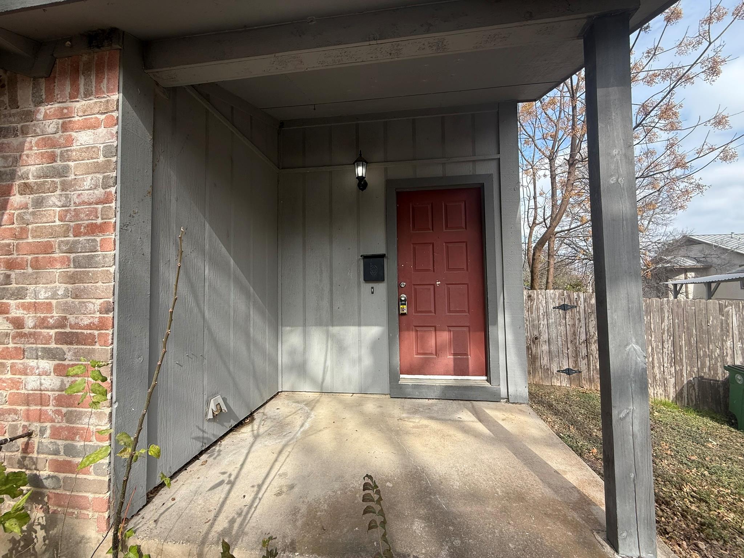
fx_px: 301
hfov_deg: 102.1
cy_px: 279
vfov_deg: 85.7
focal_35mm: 14
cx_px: 372
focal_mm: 2.22
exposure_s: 1/564
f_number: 2.2
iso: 50
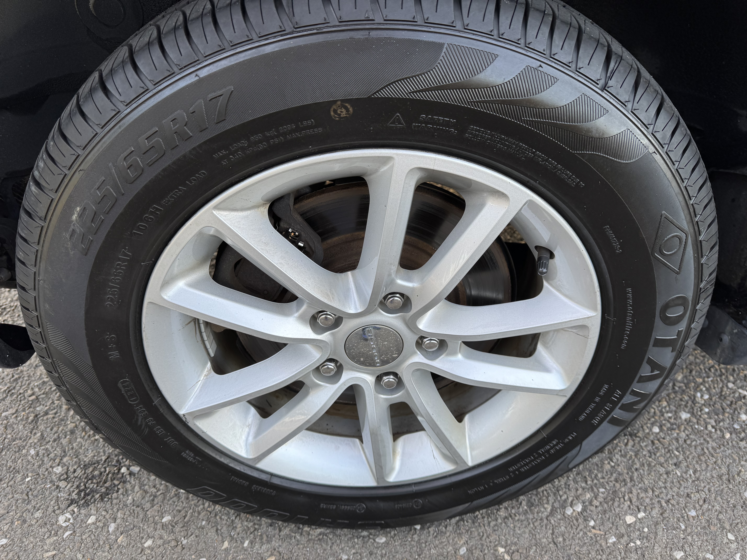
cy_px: 280
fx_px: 518
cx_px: 374
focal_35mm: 24
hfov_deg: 71.6
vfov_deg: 56.8
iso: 80
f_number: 1.78
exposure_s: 1/192
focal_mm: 6.76
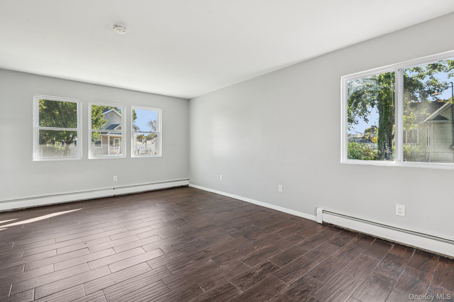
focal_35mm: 16
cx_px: 227
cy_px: 151
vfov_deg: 73.7
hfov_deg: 96.7
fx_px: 202
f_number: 8
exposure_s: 1/6
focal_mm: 16
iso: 125
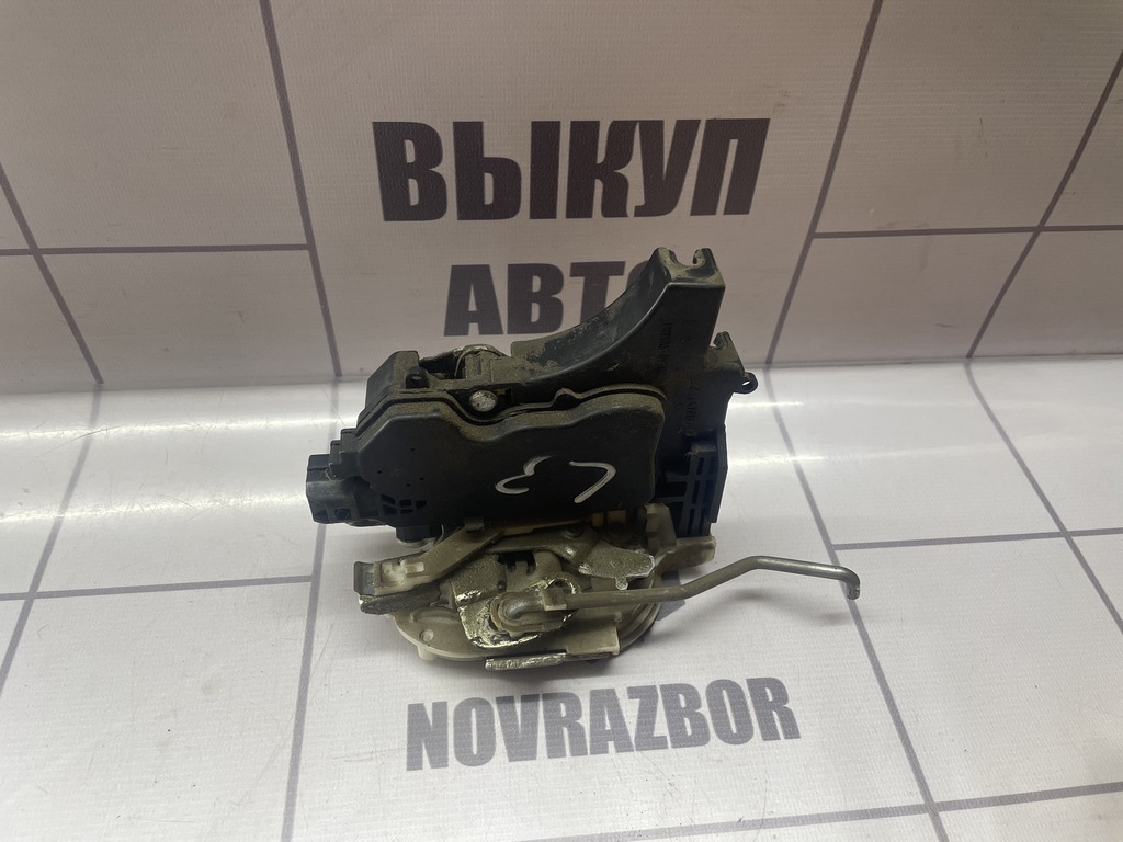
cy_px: 421
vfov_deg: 53.1
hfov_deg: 67.3
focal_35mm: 26
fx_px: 843
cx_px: 562
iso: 100
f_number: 1.6
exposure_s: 1/100
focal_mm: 4.2
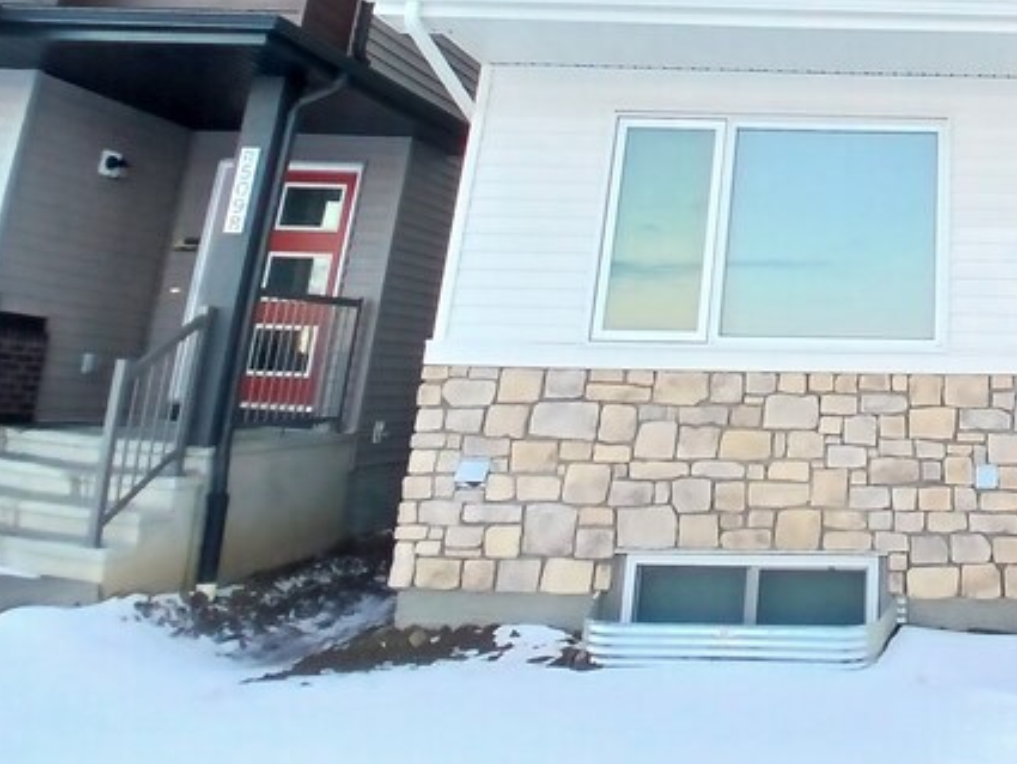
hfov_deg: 49.7
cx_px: 940
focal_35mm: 32
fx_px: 940
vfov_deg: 40.2
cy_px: 50
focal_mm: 1.4
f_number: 2.2
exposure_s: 1/30
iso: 100
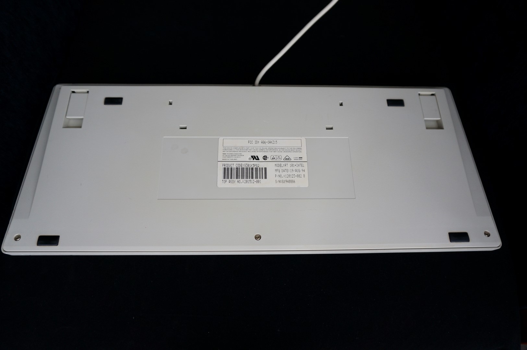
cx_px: 264
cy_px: 175
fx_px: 351
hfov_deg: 73.8
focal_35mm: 24
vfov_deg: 53.0
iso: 320
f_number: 4
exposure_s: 1/60
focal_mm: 16
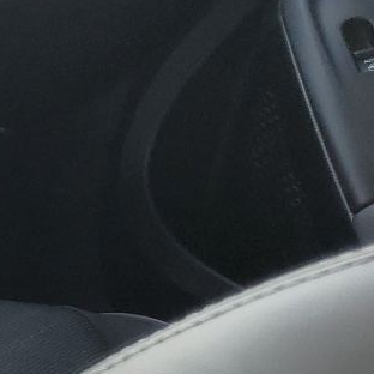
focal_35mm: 118
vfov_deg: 14.8
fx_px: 1442
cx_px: -565
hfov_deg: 11.7
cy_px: 169
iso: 50
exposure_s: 1/303
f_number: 1.5
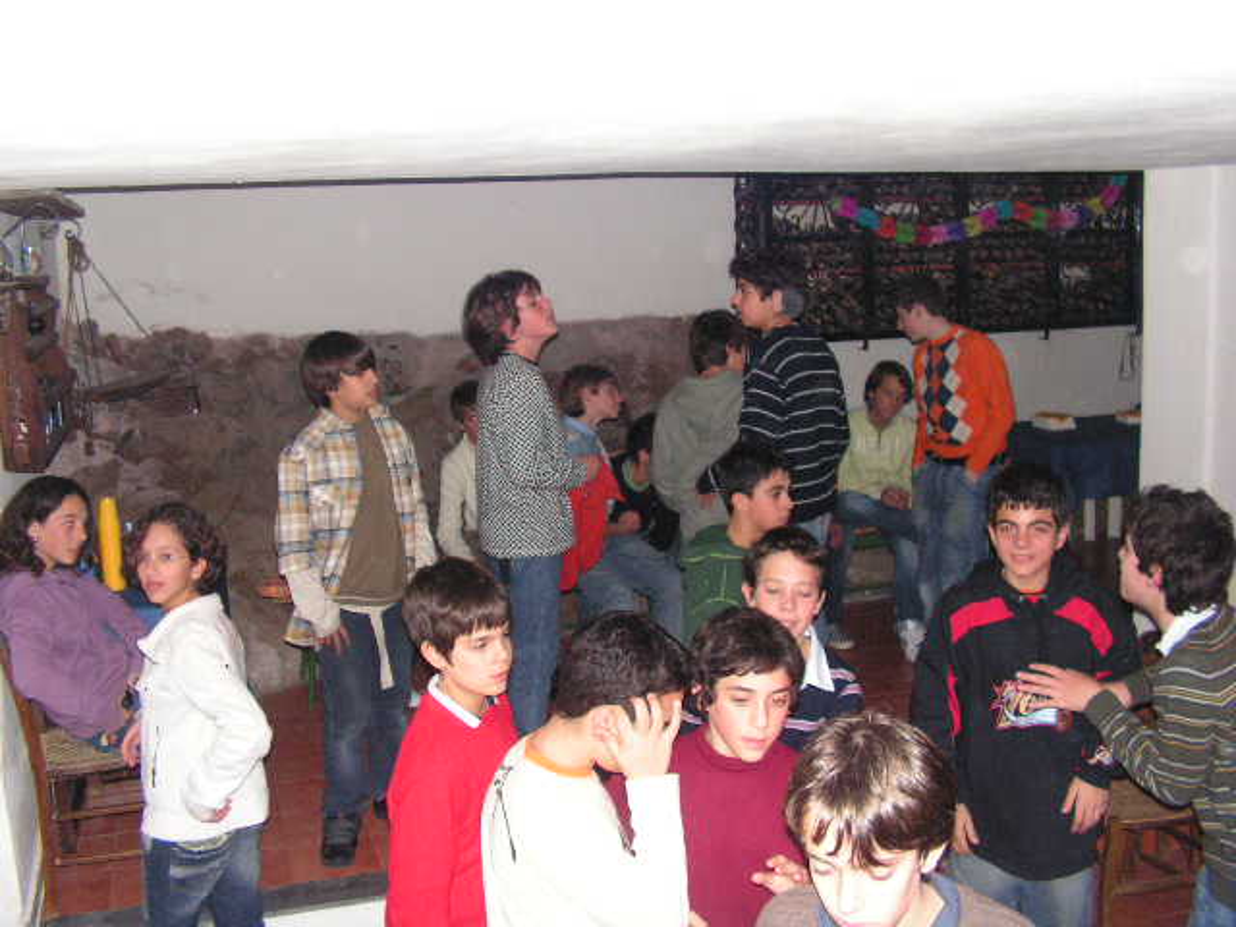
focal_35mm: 36
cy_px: 464
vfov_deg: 39.7
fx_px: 1285
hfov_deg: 51.4
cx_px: 618
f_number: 3.2
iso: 200
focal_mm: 6
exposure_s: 1/40
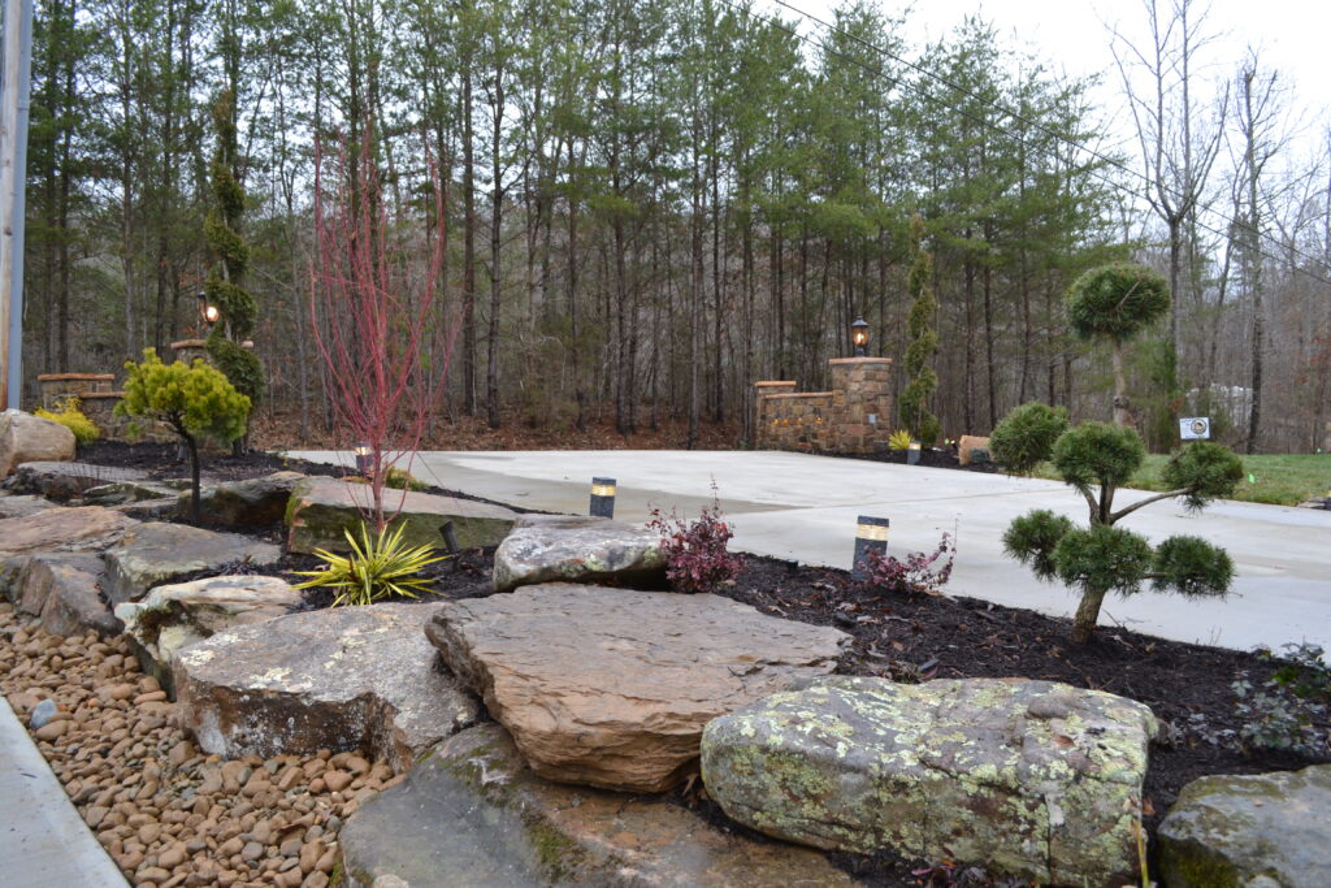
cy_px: 444
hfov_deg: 67.4
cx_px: 666
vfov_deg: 47.9
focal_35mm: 27
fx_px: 998
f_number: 5.6
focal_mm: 18
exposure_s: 1/125
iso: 400
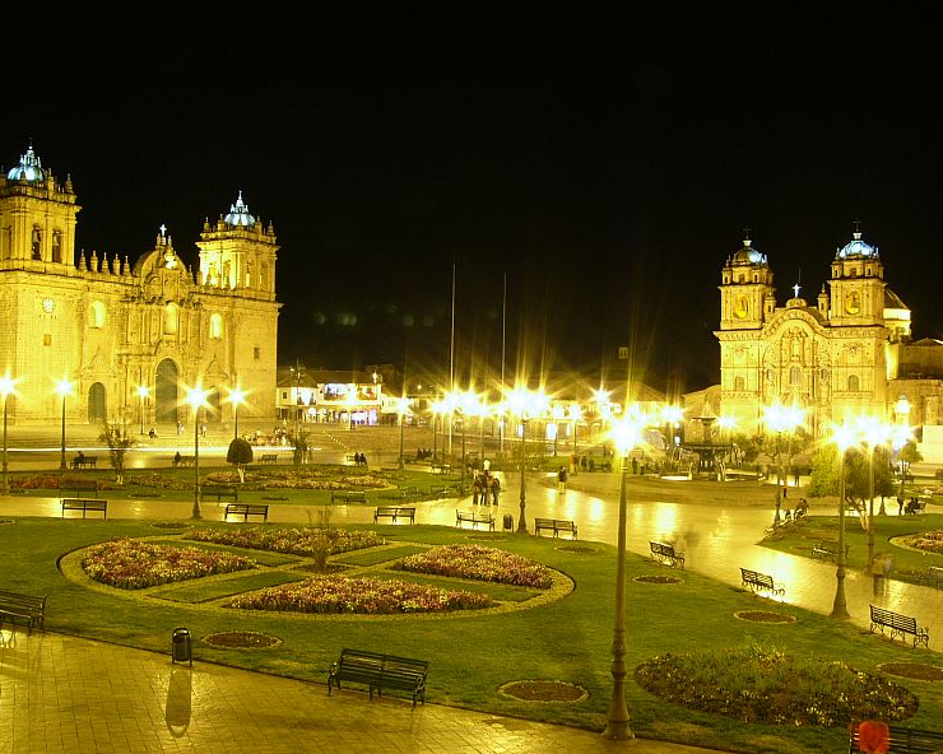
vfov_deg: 39.2
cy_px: 378
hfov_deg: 47.9
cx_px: 442
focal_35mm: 38
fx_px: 1061
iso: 50
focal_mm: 6
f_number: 7.3
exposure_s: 8
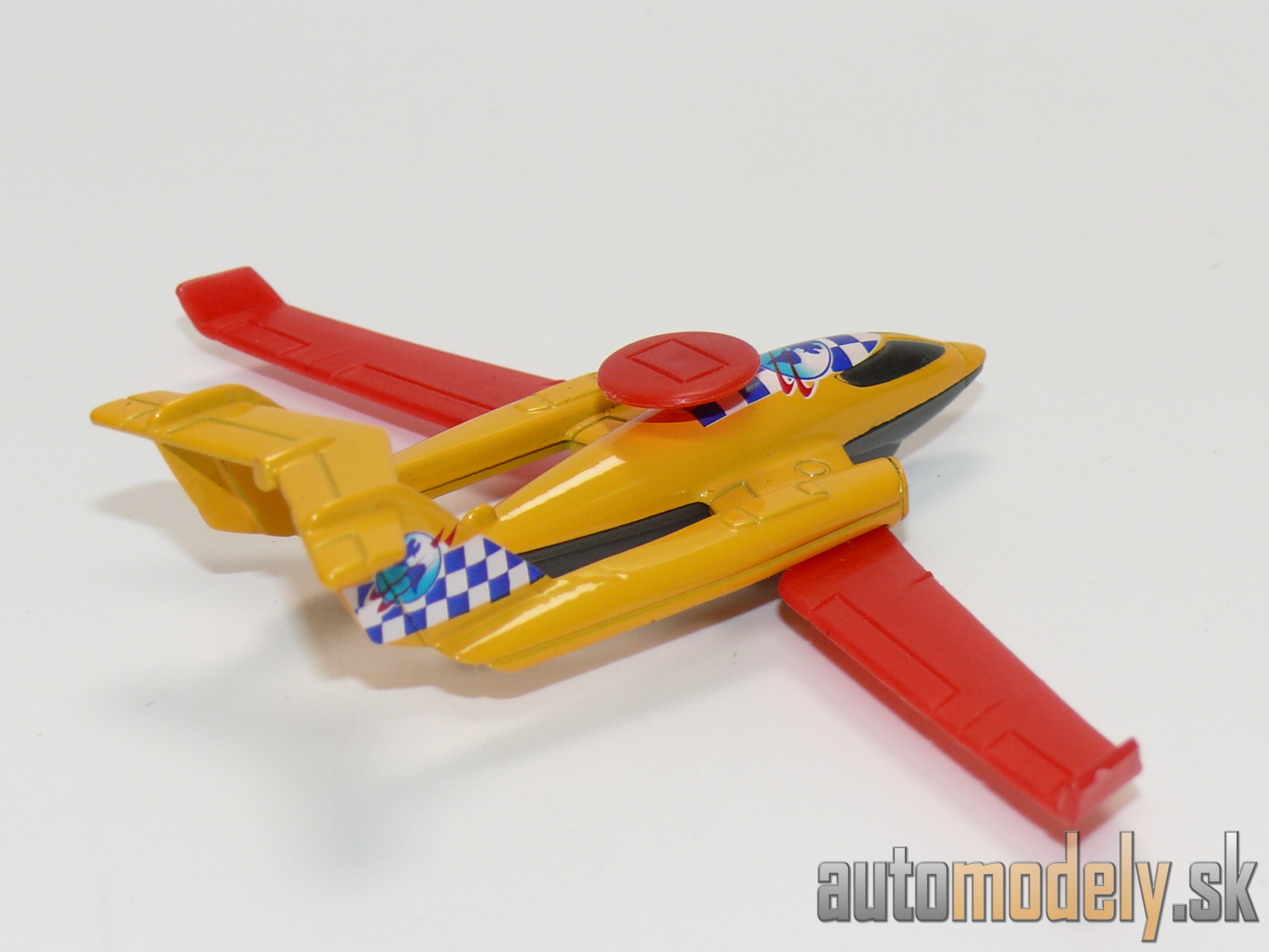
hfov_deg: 19.3
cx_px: 634
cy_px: 476
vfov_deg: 14.5
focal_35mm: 102
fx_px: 3739
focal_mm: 13.3
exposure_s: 1/30
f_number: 4
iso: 100
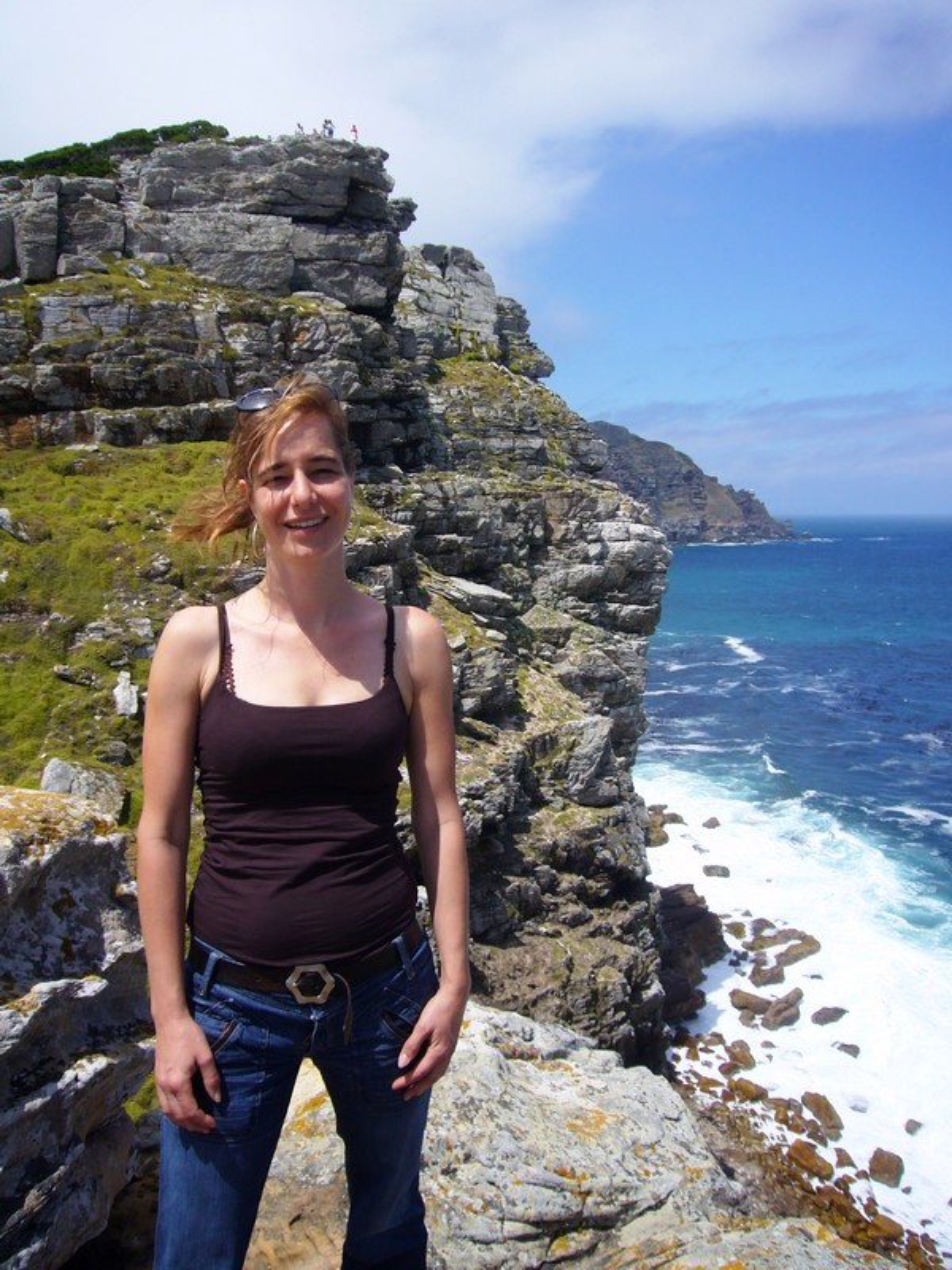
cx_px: 476
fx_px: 1027
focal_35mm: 28
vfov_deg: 63.4
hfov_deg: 49.7
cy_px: 635
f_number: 5.6
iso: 80
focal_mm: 4.6
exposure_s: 1/500
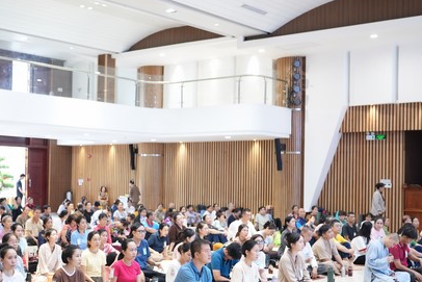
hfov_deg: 35.5
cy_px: 167
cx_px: 167
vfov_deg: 24.2
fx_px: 657
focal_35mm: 56
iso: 2000
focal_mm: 35
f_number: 2
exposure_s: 1/200
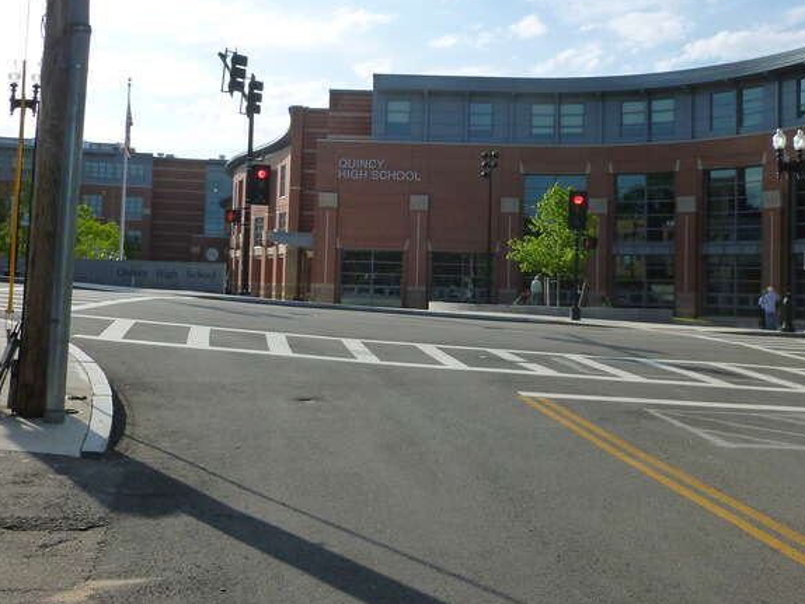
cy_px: 233
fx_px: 907
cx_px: 445
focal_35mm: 39
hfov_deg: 47.8
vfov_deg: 36.7
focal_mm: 5
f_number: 3.3
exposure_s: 1/1300
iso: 160
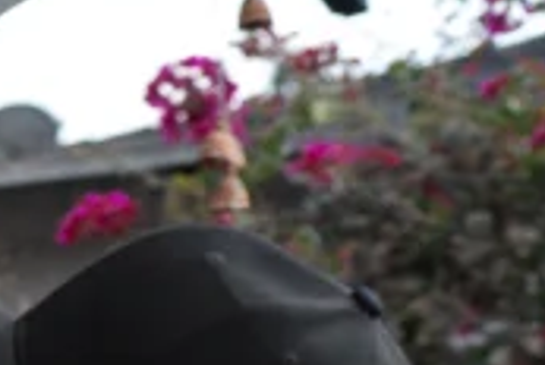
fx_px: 2351
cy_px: 661
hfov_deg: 11.5
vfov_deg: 8.5
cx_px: -652
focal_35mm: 155
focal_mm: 35
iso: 64
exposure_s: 1/250
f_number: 2.8
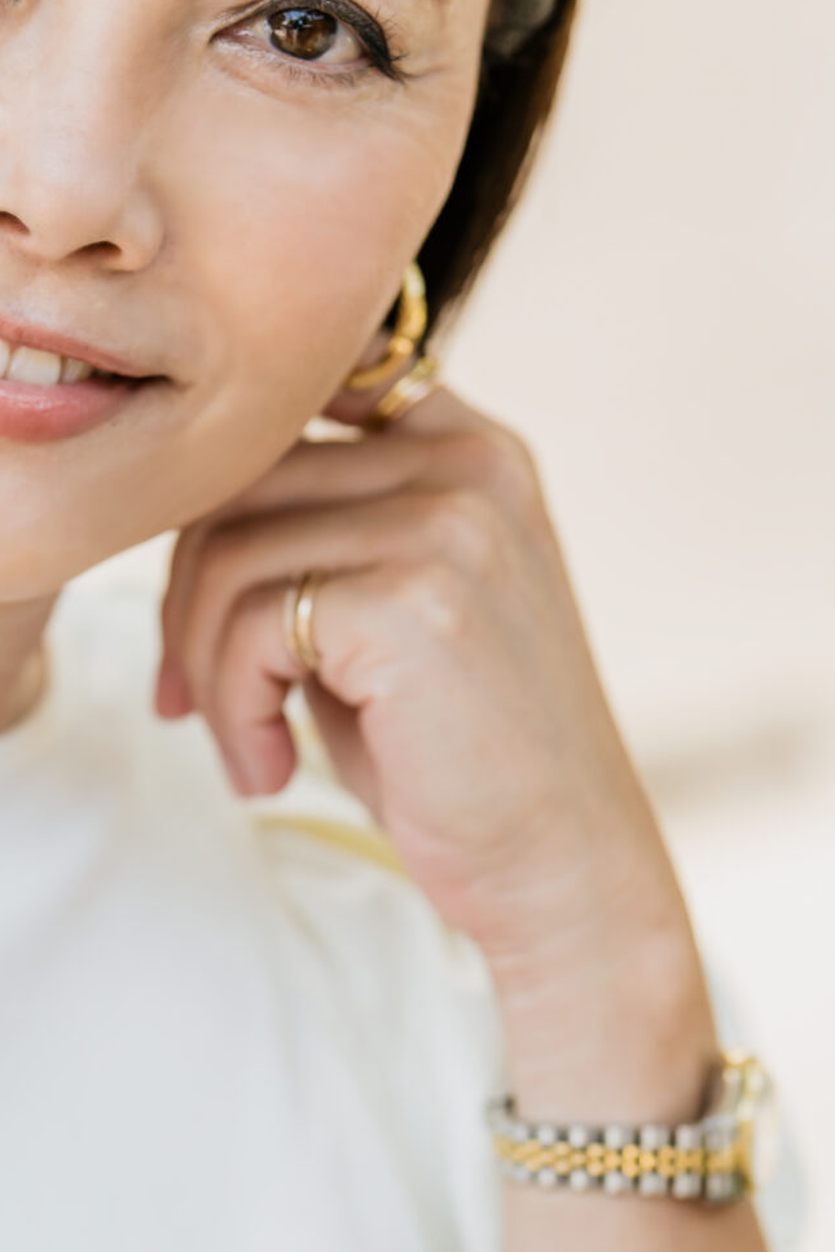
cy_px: 532
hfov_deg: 6.1
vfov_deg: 9.1
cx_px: -143
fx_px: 7825
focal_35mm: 225
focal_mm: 85
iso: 400
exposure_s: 1/800
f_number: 2.8
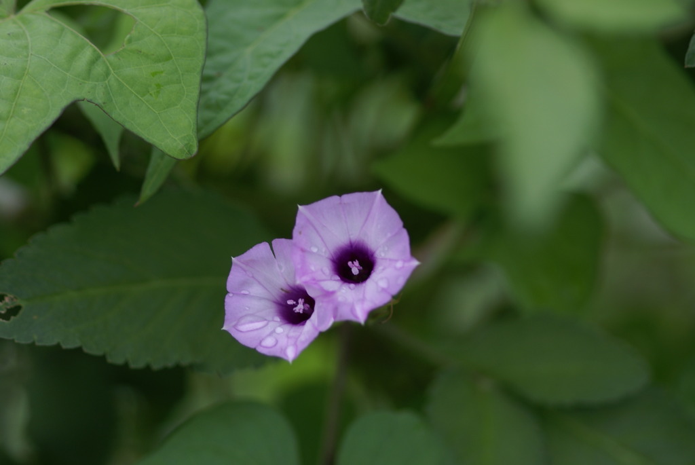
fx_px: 2899
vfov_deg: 9.2
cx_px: 348
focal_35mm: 150
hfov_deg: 13.7
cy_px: 232
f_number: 2.8
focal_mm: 100
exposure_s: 1/400
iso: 100
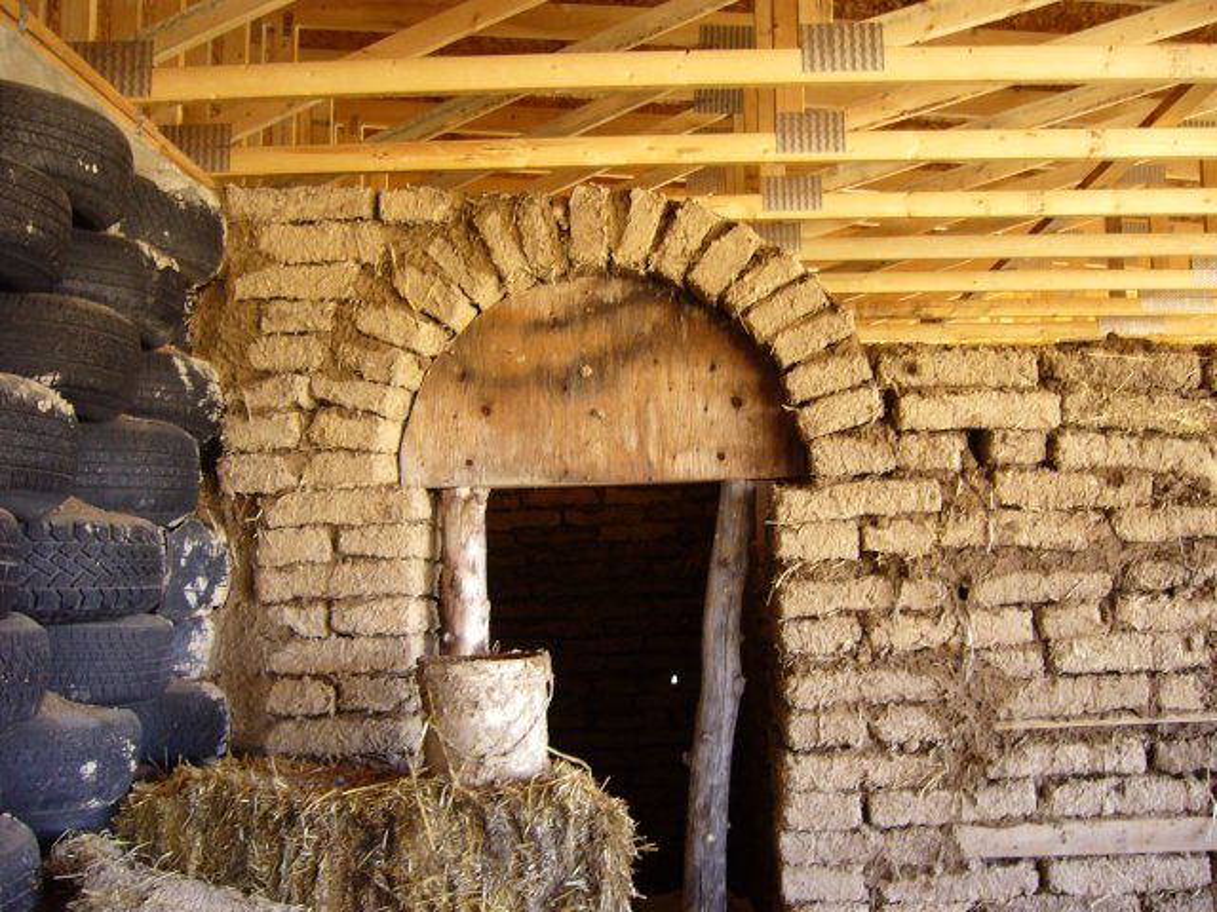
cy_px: 456
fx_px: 1231
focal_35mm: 35
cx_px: 608
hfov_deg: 52.6
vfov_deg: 40.7
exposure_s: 1/15
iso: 160
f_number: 2.8
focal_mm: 5.8
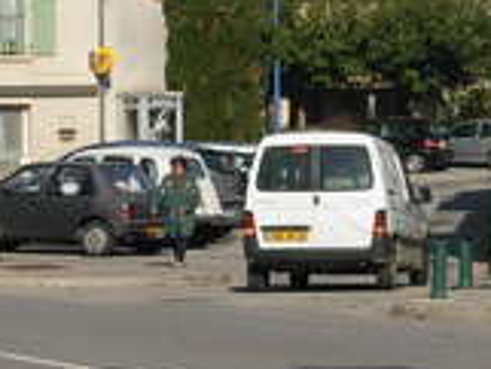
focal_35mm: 332
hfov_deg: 6.0
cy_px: 21
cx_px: 369
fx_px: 4713
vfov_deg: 4.5
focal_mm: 14.7
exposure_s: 1/483
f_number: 6.5
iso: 79
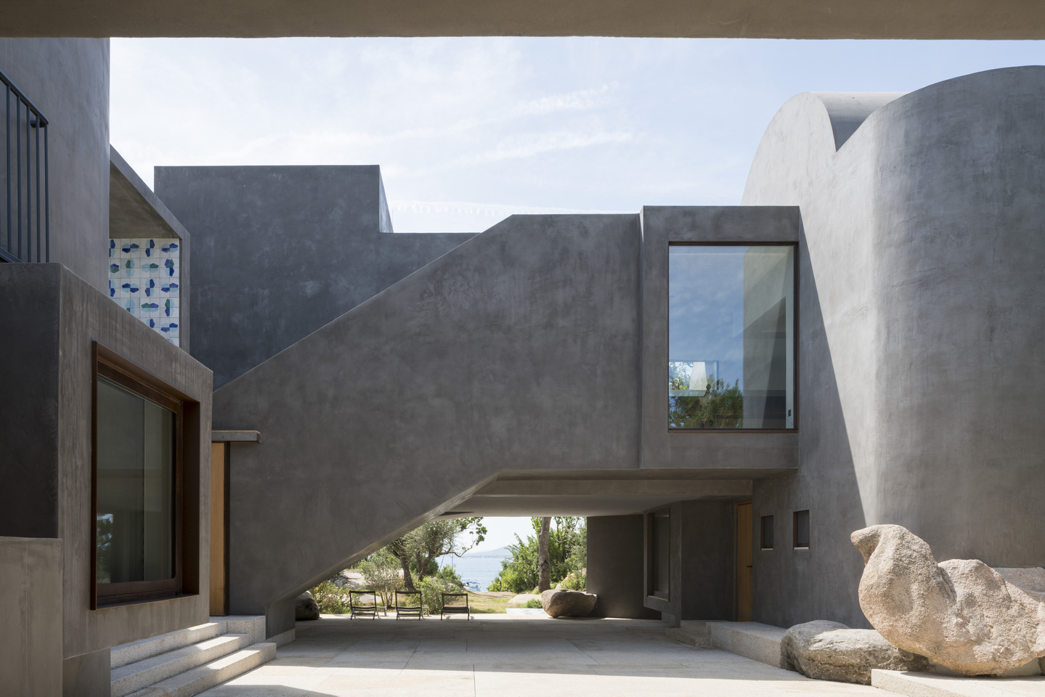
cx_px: 516
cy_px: 351
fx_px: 726
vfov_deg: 51.3
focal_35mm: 25
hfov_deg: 71.5
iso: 100
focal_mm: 24
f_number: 11
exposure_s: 1/80
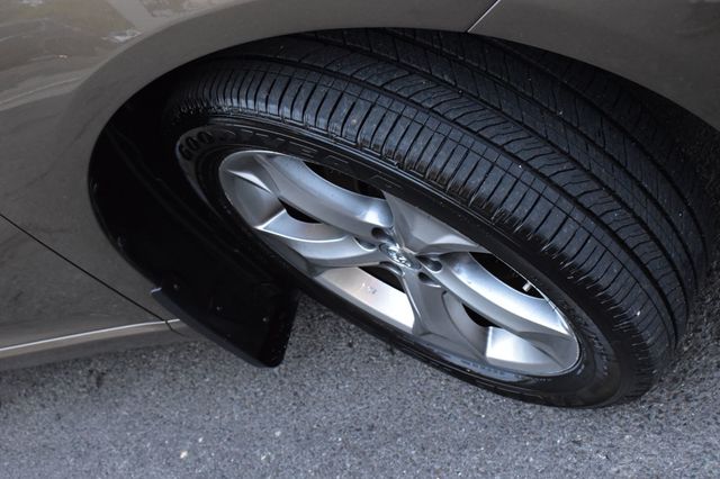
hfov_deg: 42.3
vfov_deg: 28.9
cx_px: 360
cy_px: 240
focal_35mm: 46
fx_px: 929
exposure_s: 1/25
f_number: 7.1
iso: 2500
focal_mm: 31
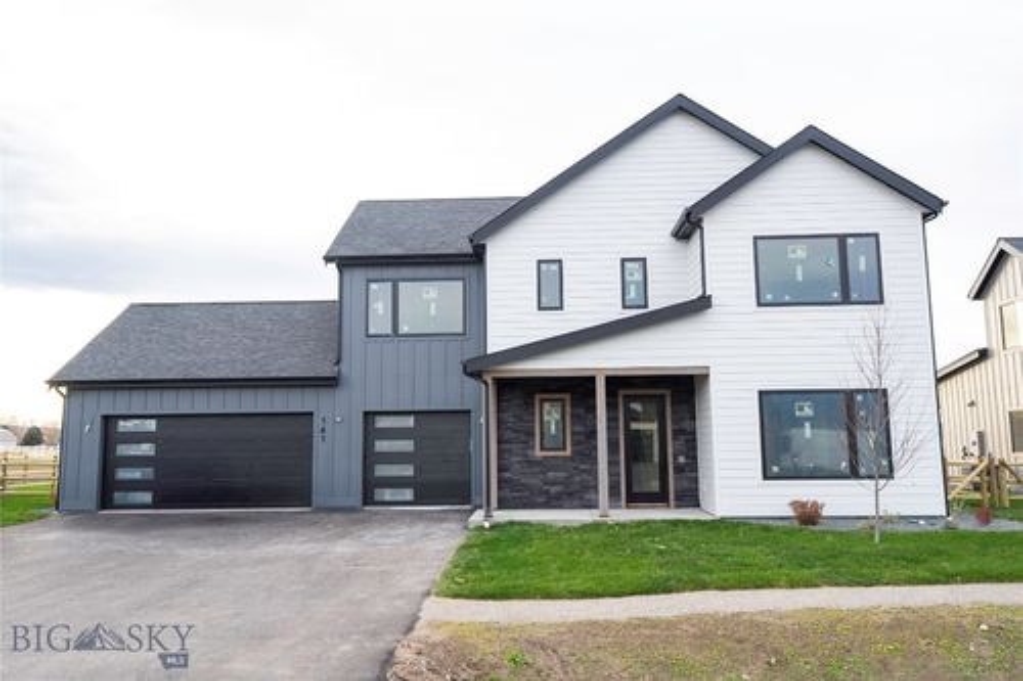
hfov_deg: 63.7
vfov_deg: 44.9
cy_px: 340
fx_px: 824
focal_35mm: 29
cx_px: 512
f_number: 3.2
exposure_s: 1/1000
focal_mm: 29
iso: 640
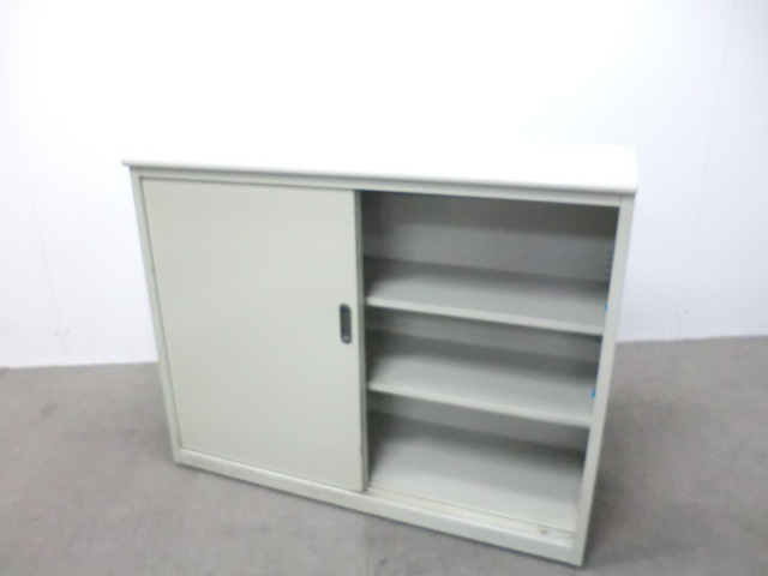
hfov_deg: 65.3
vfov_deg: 51.4
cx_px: 384
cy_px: 288
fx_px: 599
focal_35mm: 27
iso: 800
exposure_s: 1/40
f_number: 3.2
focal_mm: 4.9
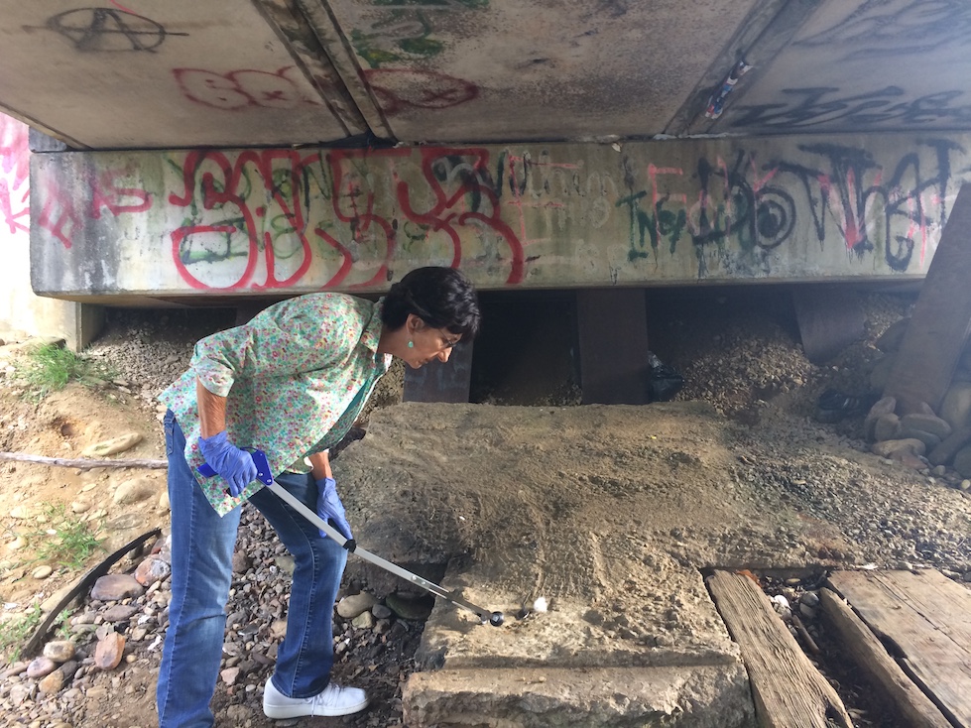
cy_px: 364
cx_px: 486
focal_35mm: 29
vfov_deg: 48.2
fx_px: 813
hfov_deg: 61.7
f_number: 2.2
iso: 50
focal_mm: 4.15
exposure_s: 1/30
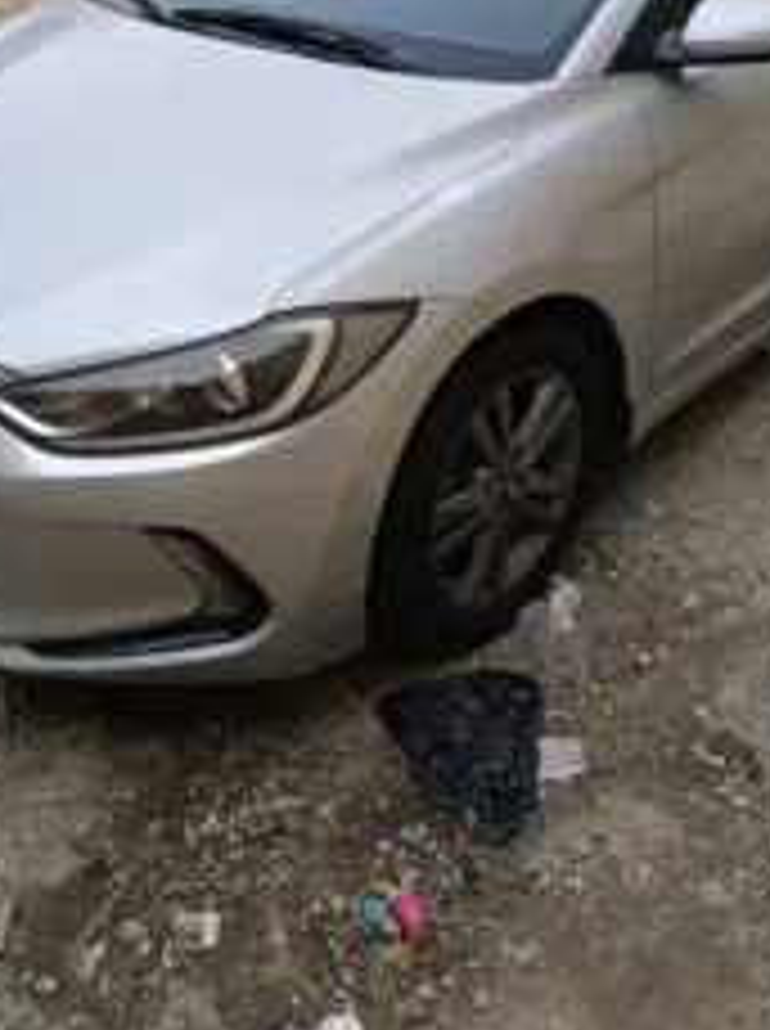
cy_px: 211
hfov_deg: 34.2
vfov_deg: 42.9
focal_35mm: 42
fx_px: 1249
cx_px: 356
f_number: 1.65
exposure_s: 1/143
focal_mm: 6.14
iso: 50
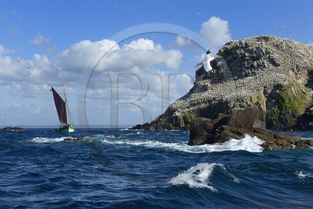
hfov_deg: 35.6
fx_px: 487
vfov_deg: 24.2
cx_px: 156
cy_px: 104
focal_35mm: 56
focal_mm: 56
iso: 800
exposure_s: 1/1600
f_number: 11
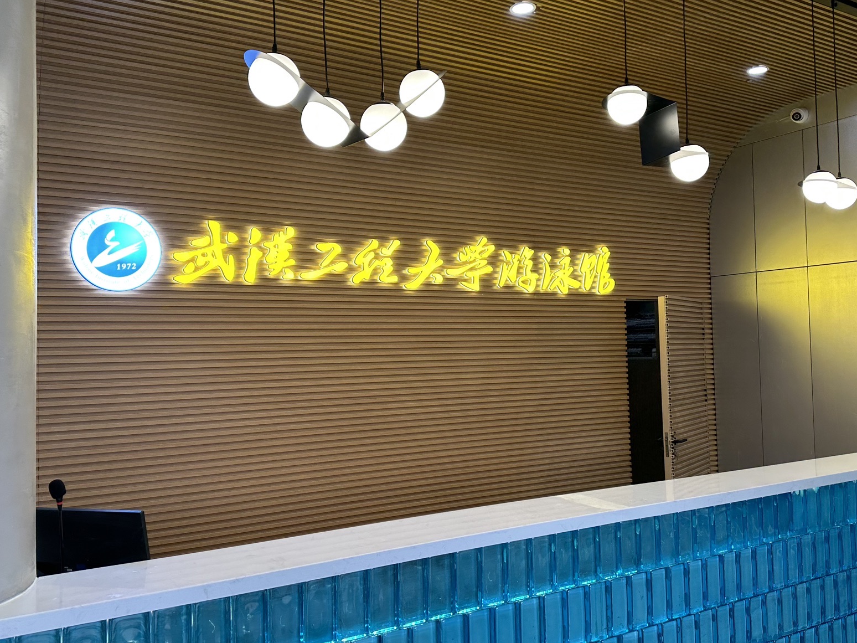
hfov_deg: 58.3
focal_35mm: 31
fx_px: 767
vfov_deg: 45.4
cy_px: 312
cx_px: 447
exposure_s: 1/100
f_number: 1.78
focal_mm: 6.86
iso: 100
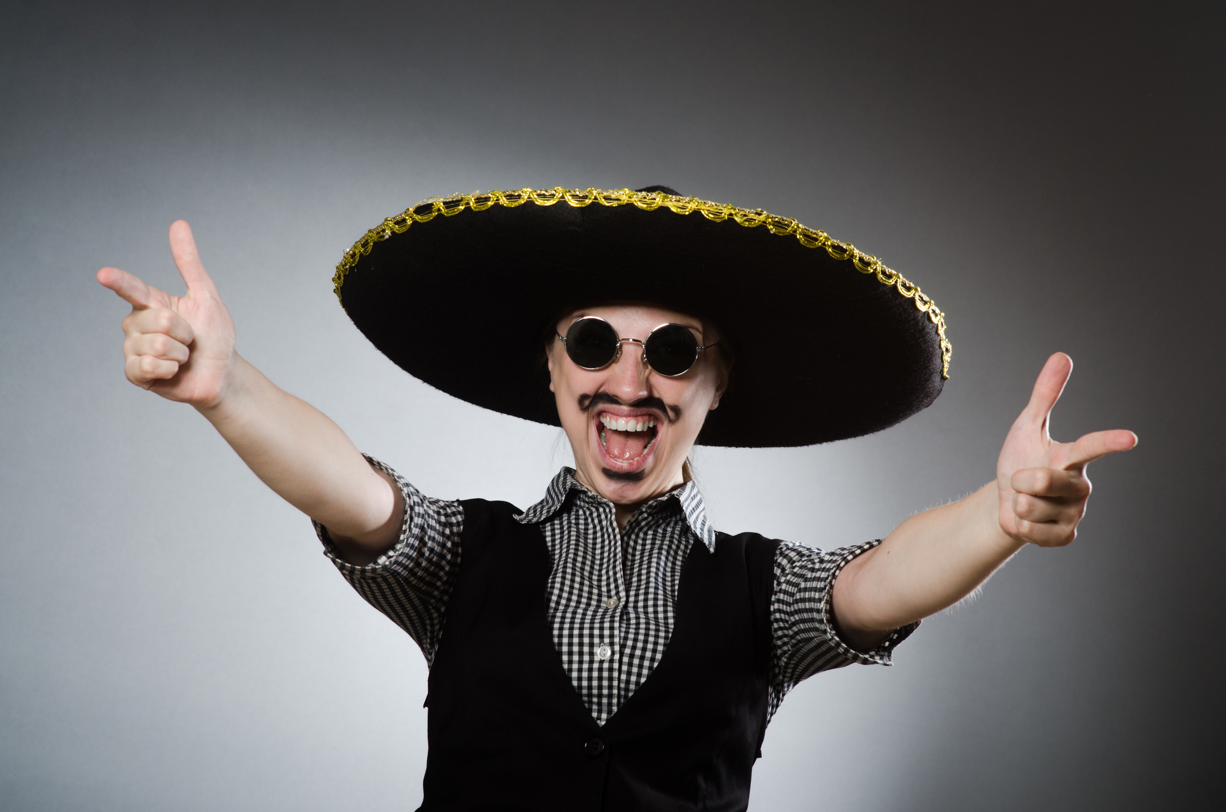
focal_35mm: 128
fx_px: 4333
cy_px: 406
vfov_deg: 10.7
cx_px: 613
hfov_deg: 16.1
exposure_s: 1/200
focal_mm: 85
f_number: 8
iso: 100
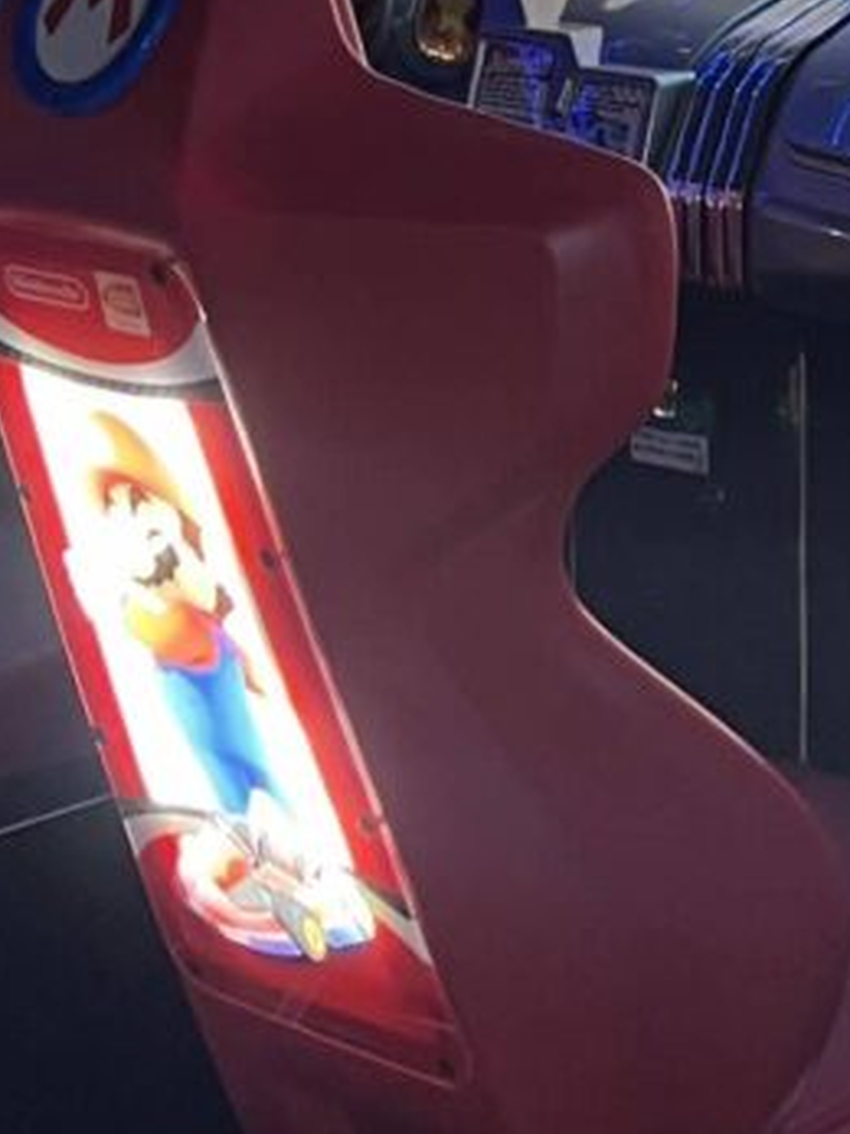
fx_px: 3767
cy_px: -353
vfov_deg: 16.2
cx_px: 1082
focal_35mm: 115
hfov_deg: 12.5
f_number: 1.5
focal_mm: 5.7
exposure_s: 1/60
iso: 160
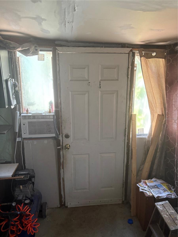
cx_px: 89
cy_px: 118
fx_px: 178
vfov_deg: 67.3
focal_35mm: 26
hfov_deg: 53.1
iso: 250
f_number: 1.6
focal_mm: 5.96
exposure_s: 1/60
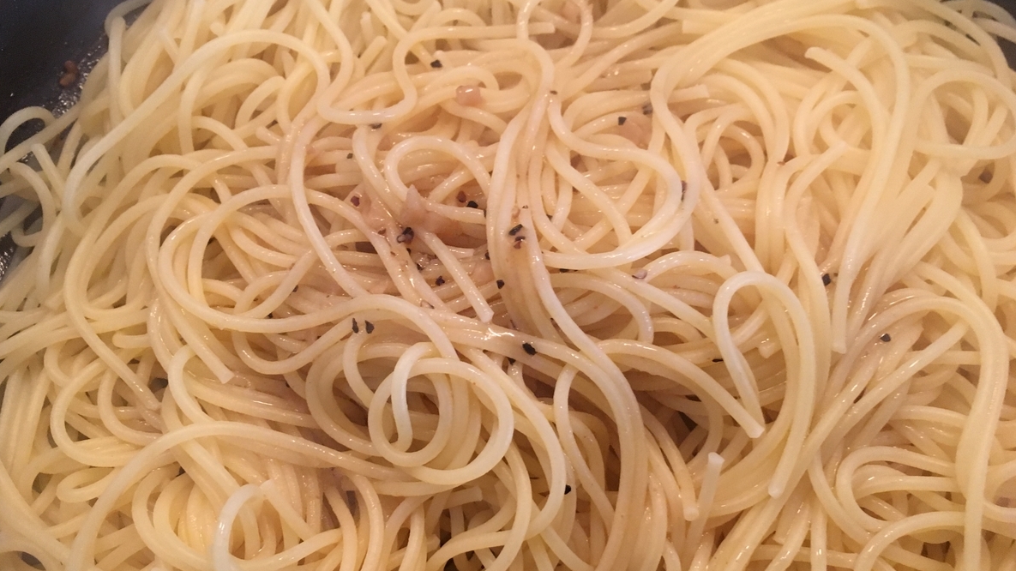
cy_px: 345
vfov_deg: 36.5
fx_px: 862
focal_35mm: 32
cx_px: 510
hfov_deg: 61.0
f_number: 2.2
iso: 200
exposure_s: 1/33
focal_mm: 4.15
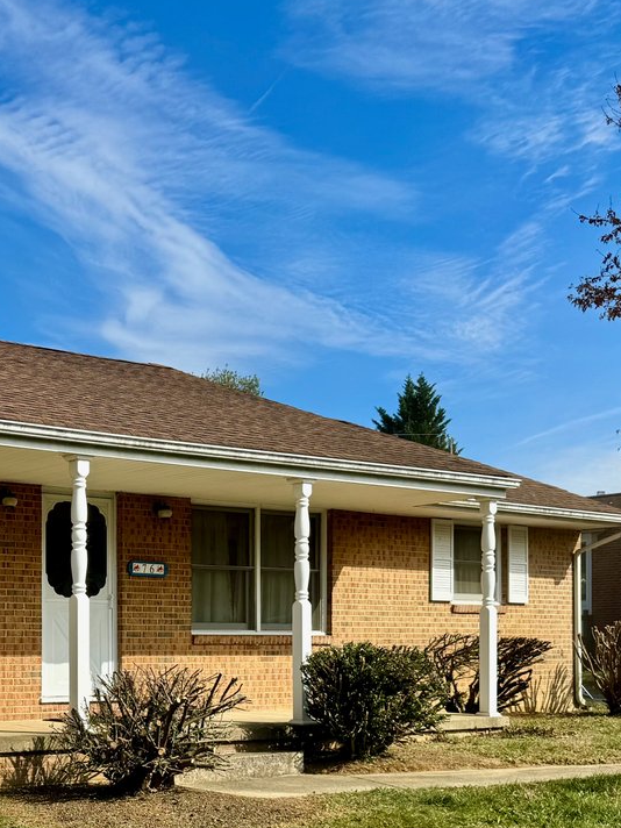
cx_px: -35
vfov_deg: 36.4
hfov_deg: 26.6
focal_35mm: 51
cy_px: 647
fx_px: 1220
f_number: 1.78
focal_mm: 6.76
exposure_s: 1/4950
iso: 80
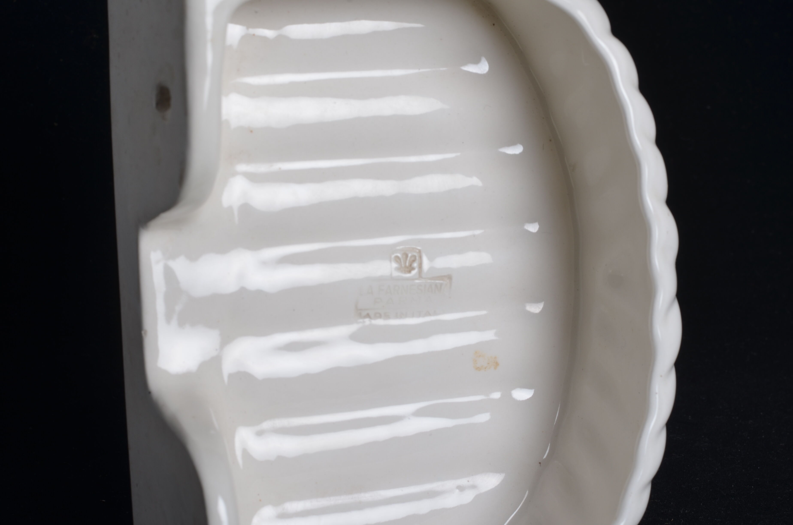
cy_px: 262
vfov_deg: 18.1
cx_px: 396
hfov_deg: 27.0
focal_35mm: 75
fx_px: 1649
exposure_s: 1/125
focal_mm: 50
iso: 100
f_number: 11
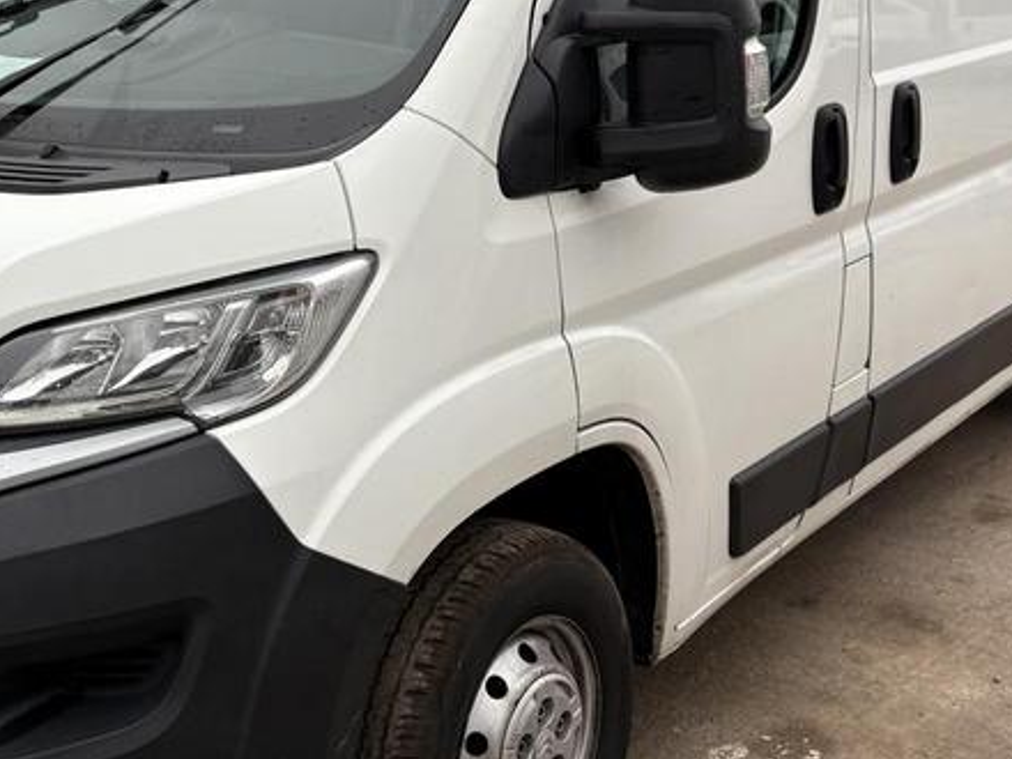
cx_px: 363
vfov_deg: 27.2
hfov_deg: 35.9
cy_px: 214
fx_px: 1549
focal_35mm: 53
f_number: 1.6
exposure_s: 1/680
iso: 50
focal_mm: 5.96
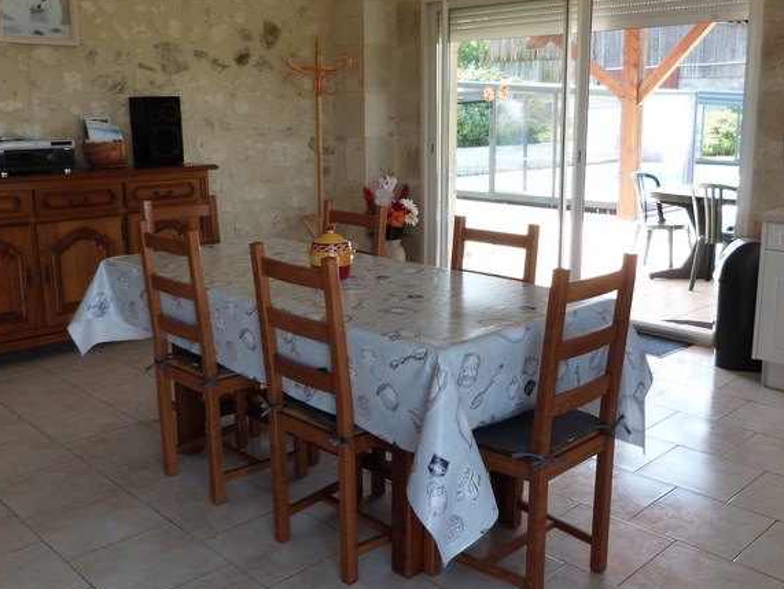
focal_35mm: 35
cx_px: 402
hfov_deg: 52.6
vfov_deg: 40.7
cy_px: 272
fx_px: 793
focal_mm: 4.5
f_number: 2.8
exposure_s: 1/100
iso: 100
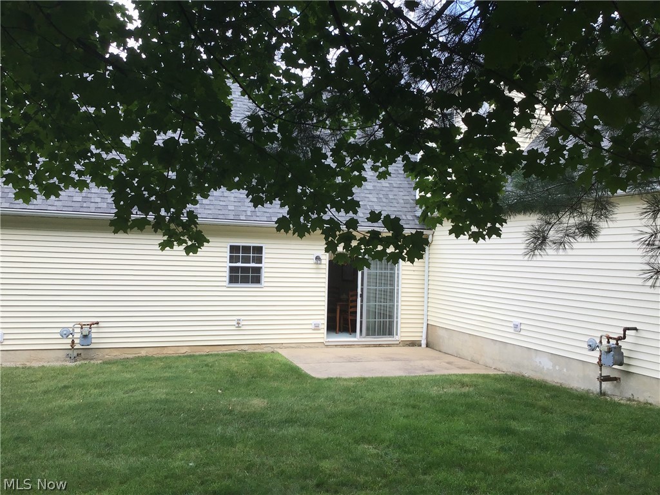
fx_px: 591
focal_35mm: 31
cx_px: 330
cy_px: 248
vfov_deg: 45.4
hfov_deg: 58.4
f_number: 2.4
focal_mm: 3.3
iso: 25
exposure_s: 1/519
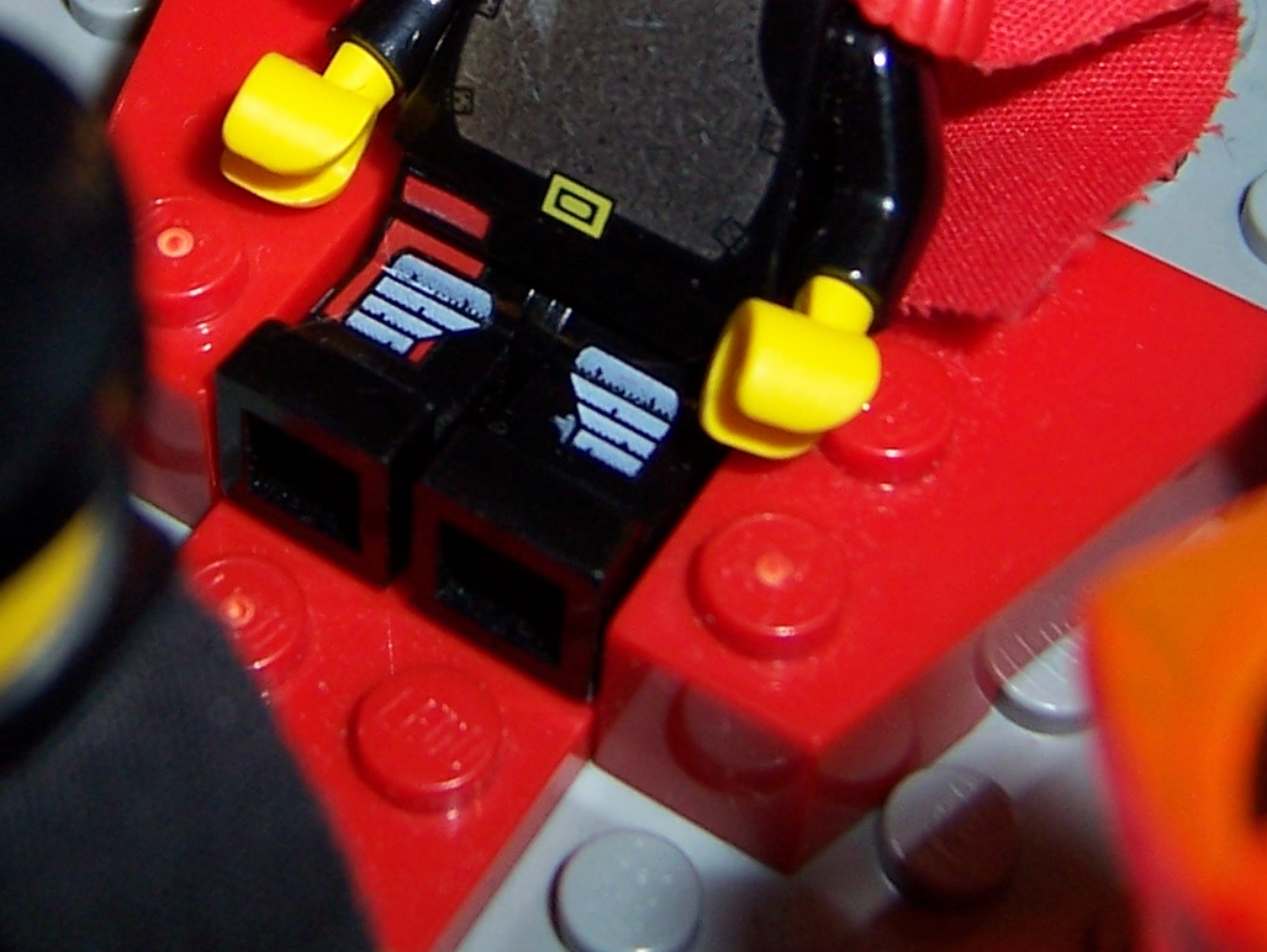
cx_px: 368
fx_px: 2709
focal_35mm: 74
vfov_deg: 19.4
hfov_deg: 26.1
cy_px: 9
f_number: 2.8
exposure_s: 1/60
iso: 80
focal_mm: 5.5
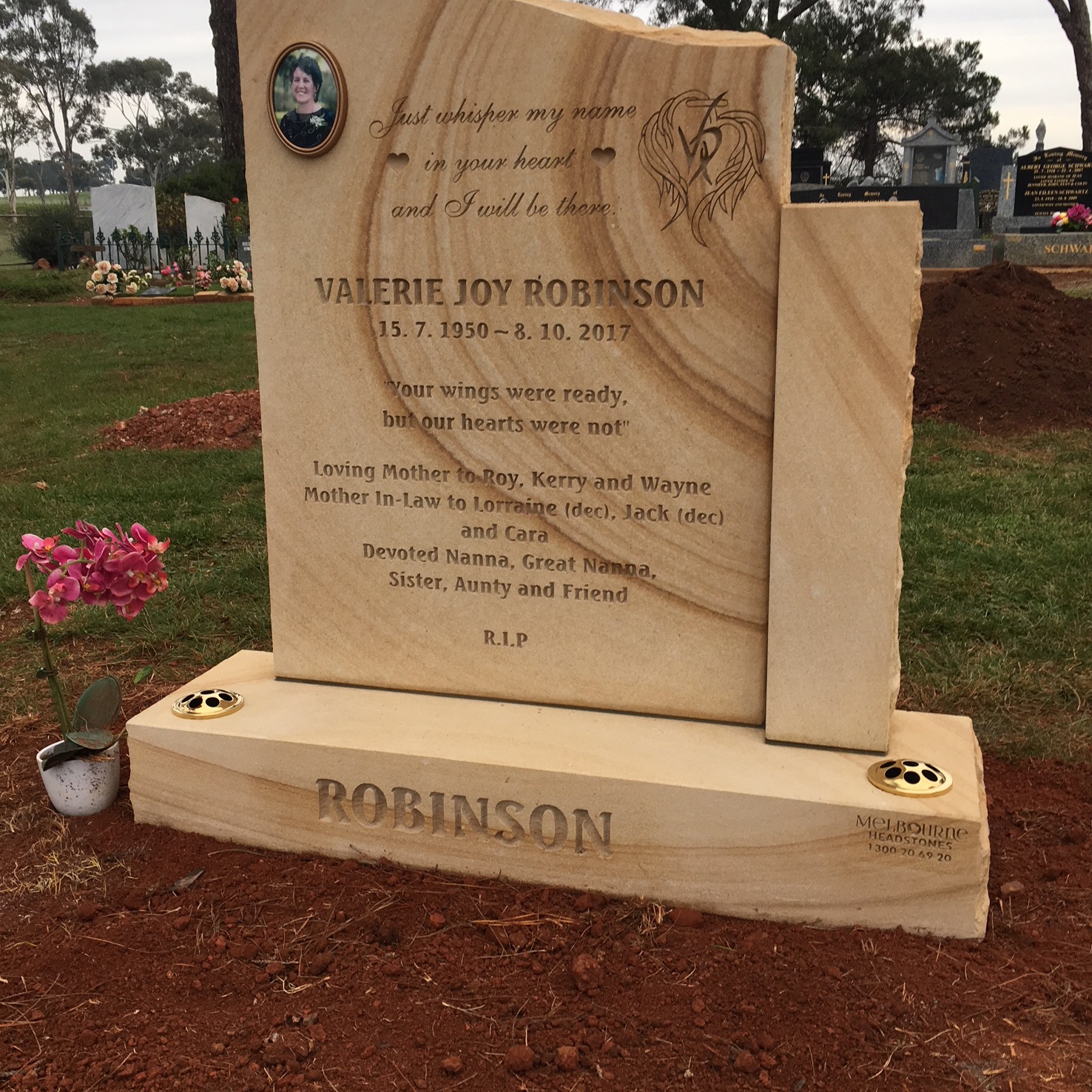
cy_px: 528
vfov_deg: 47.2
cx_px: 536
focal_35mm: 35
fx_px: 1249
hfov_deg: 47.2
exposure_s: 1/100
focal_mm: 4.15
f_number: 2.2
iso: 32
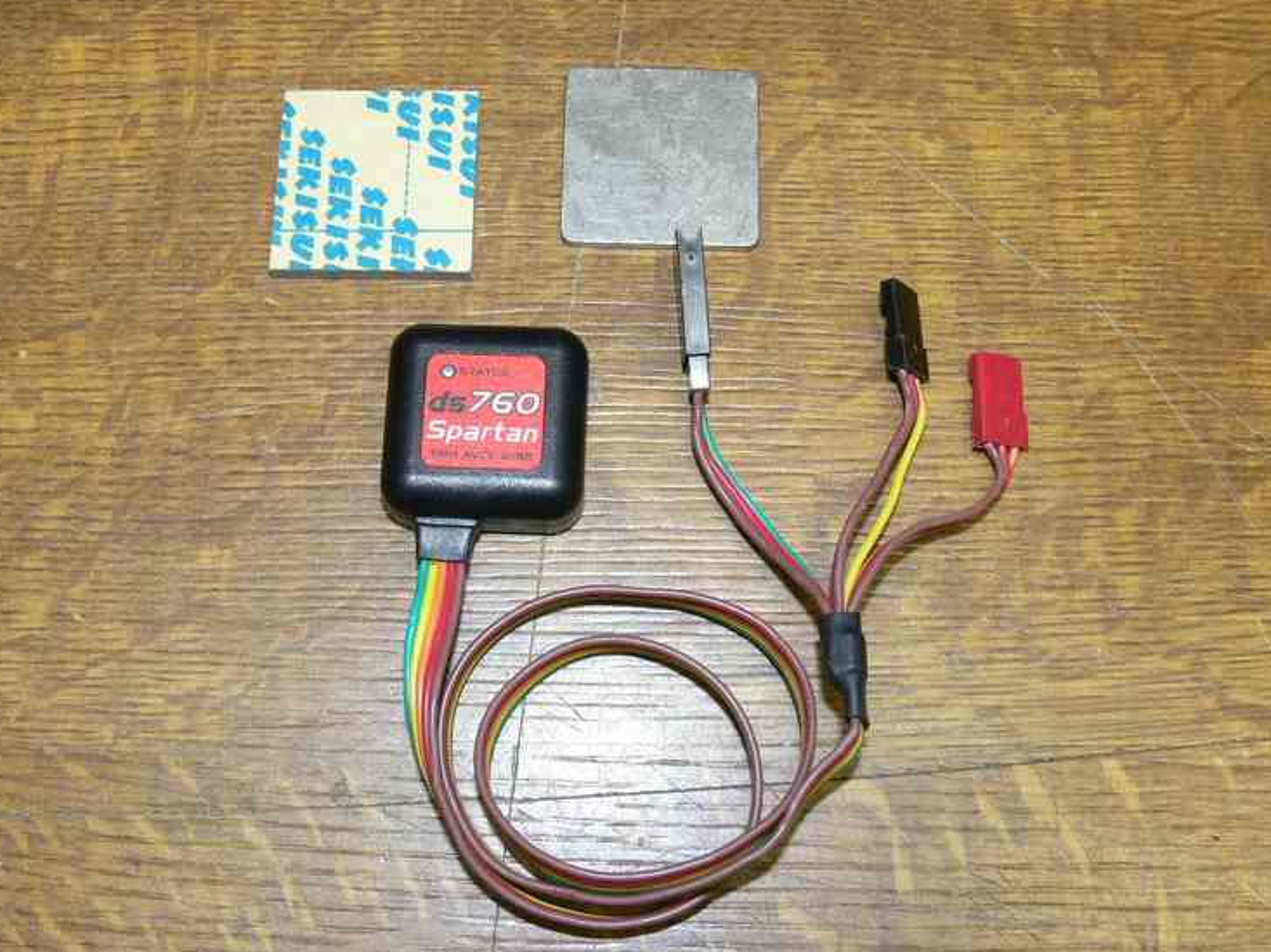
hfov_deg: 43.8
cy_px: 490
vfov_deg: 33.6
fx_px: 1578
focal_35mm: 43
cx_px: 560
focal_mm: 7.4
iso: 100
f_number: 4
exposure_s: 1/30
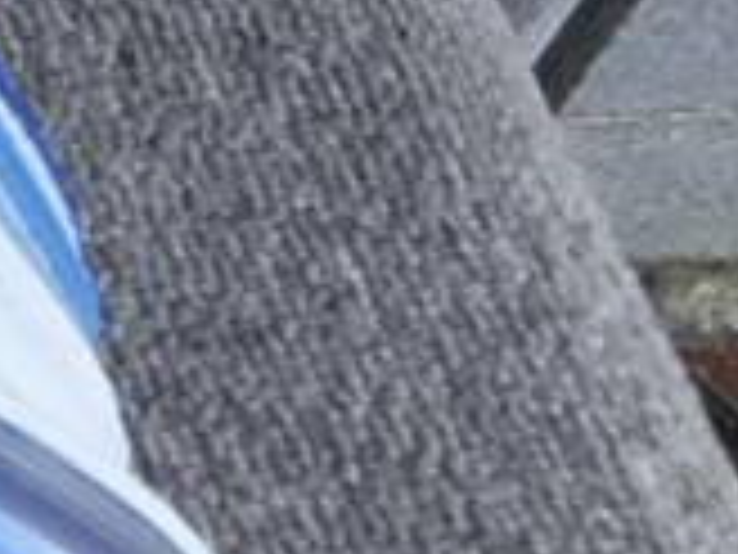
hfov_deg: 9.7
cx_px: -1260
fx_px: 3624
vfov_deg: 8.7
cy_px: 43
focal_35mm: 170
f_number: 2.4
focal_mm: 3.3
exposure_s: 1/331
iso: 25
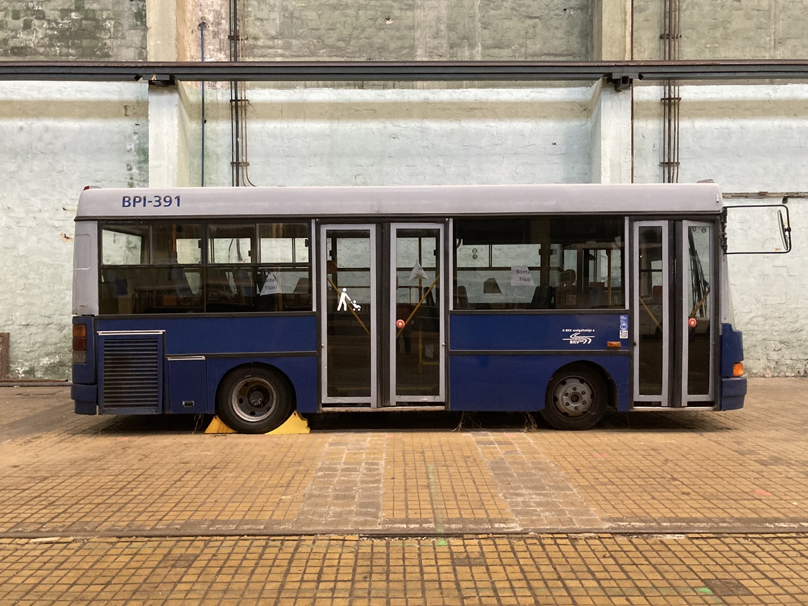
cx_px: 404
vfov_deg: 49.7
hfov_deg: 63.4
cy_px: 303
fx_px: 654
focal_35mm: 28
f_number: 1.8
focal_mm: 3.99
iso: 320
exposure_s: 1/60
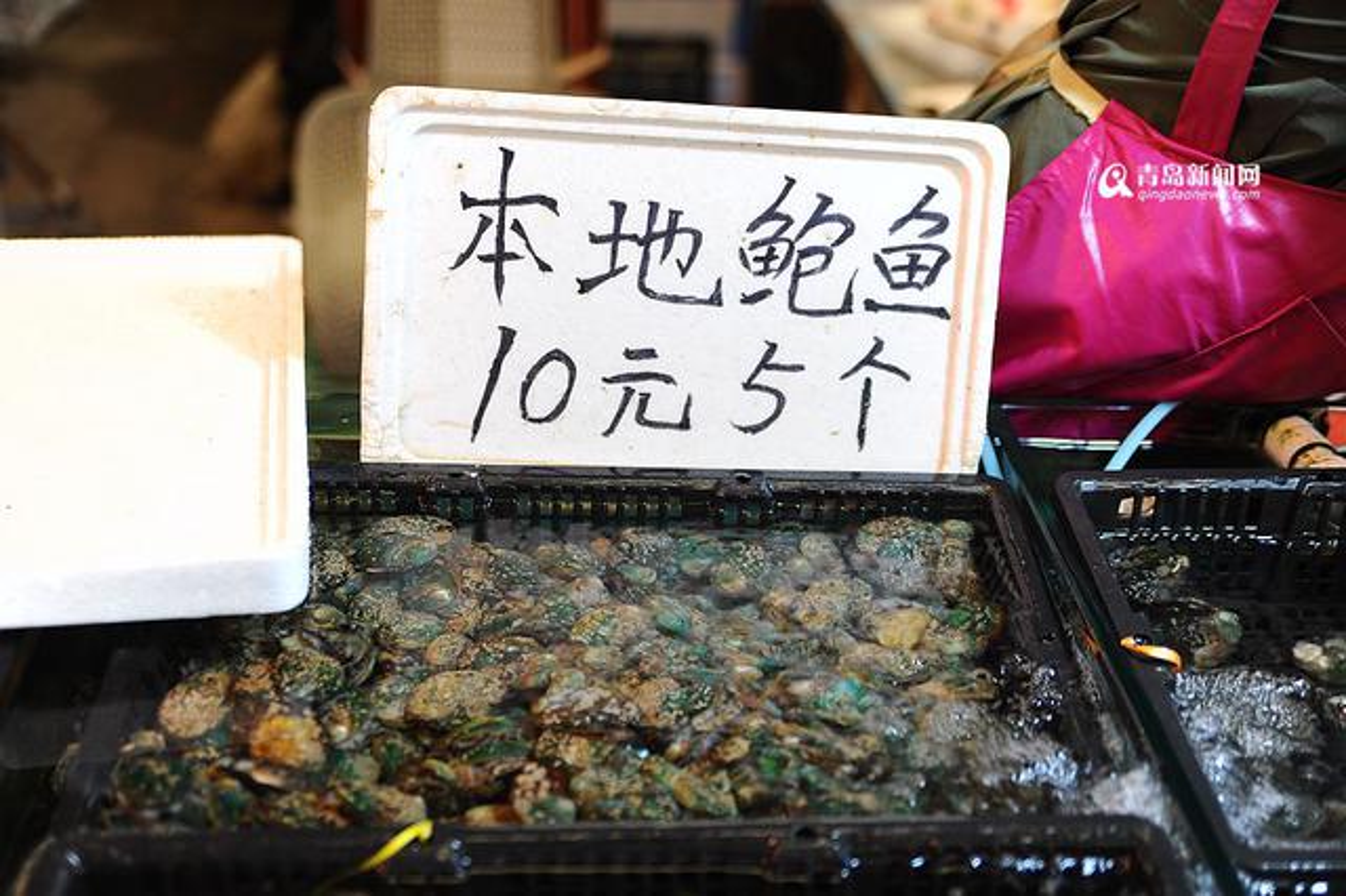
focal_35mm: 50
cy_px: 448
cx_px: 673
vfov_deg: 27.0
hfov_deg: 39.6
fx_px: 1868
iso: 200
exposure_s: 1/60
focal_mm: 50
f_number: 2.8
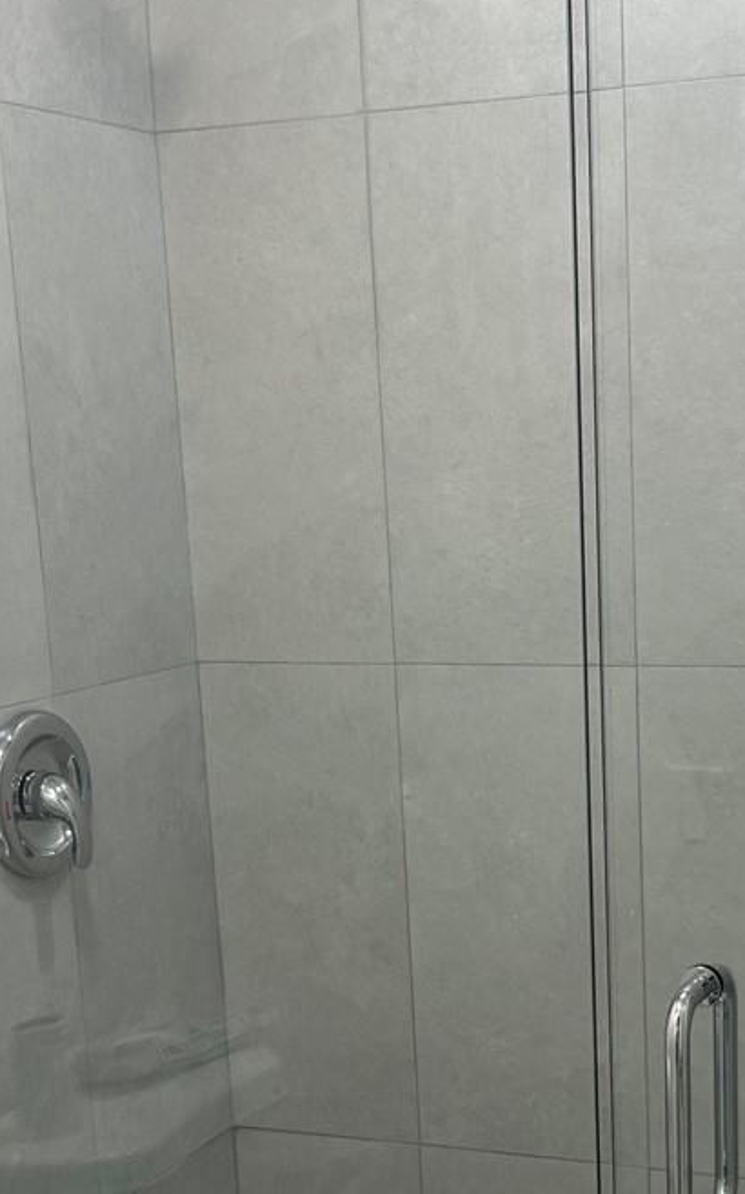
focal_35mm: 62
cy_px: 874
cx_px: 534
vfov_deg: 32.4
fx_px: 2016
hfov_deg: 20.8
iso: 100
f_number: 1.78
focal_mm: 6.76
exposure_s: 1/120
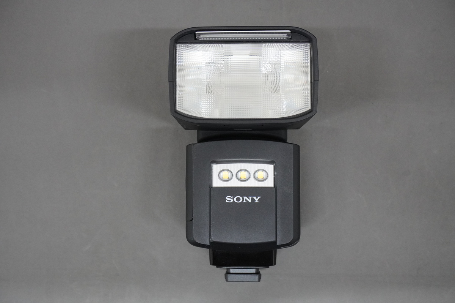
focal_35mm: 42
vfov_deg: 31.8
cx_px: 228
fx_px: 530
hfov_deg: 46.4
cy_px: 152
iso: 4000
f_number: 10
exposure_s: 1/50
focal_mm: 28
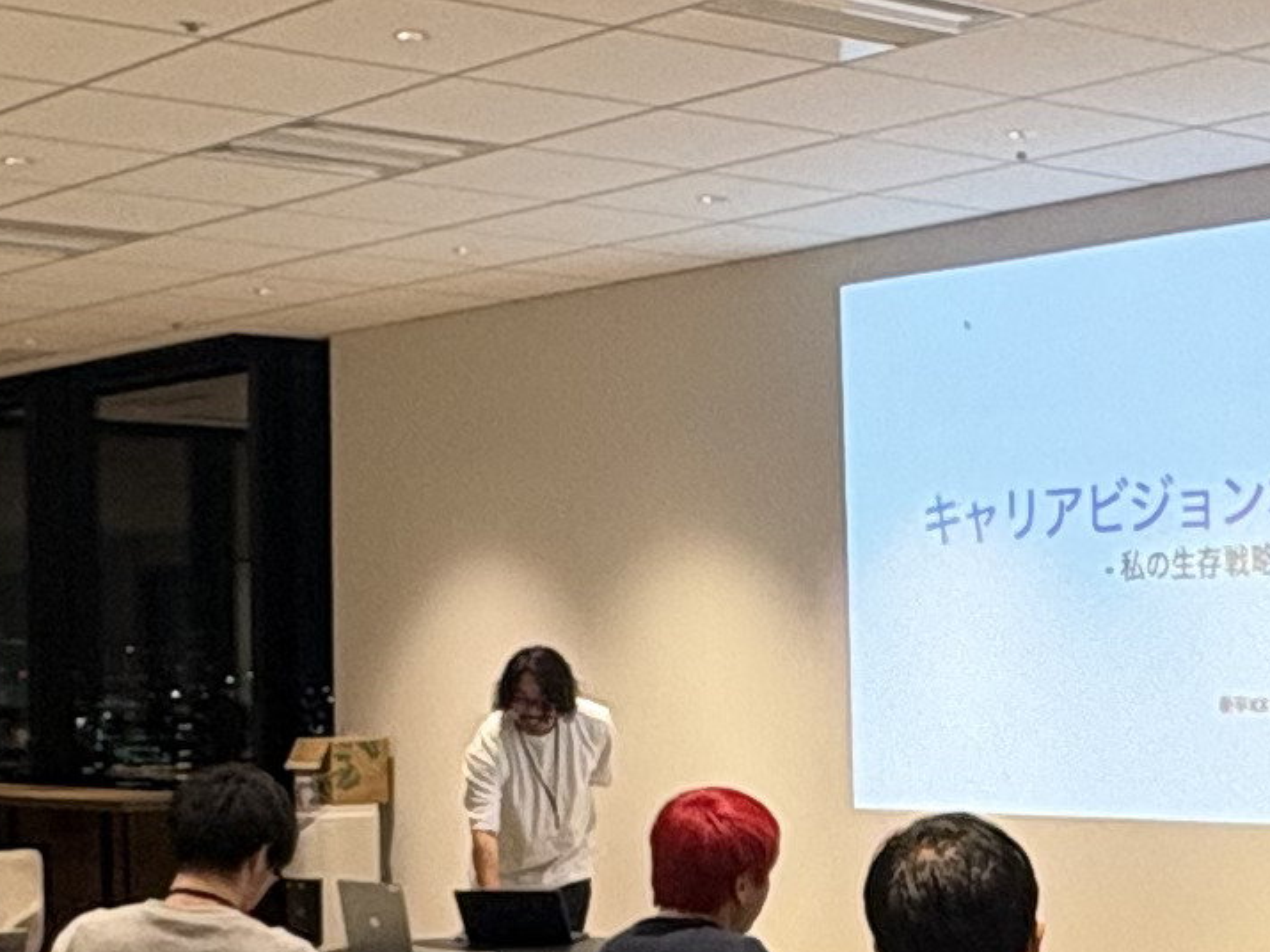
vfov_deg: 18.5
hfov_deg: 24.7
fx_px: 2898
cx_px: 741
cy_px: 709
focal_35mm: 79
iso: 160
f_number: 2.2
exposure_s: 1/50
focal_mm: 2.22
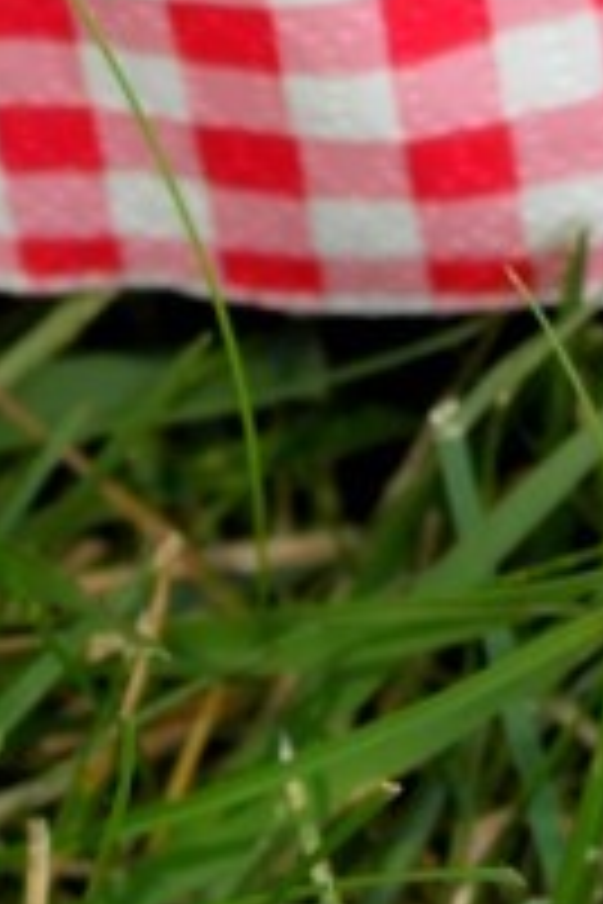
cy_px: -1286
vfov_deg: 6.8
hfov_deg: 4.8
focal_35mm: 285
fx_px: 7160
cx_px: 27
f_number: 5.6
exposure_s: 1/200
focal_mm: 35
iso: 100
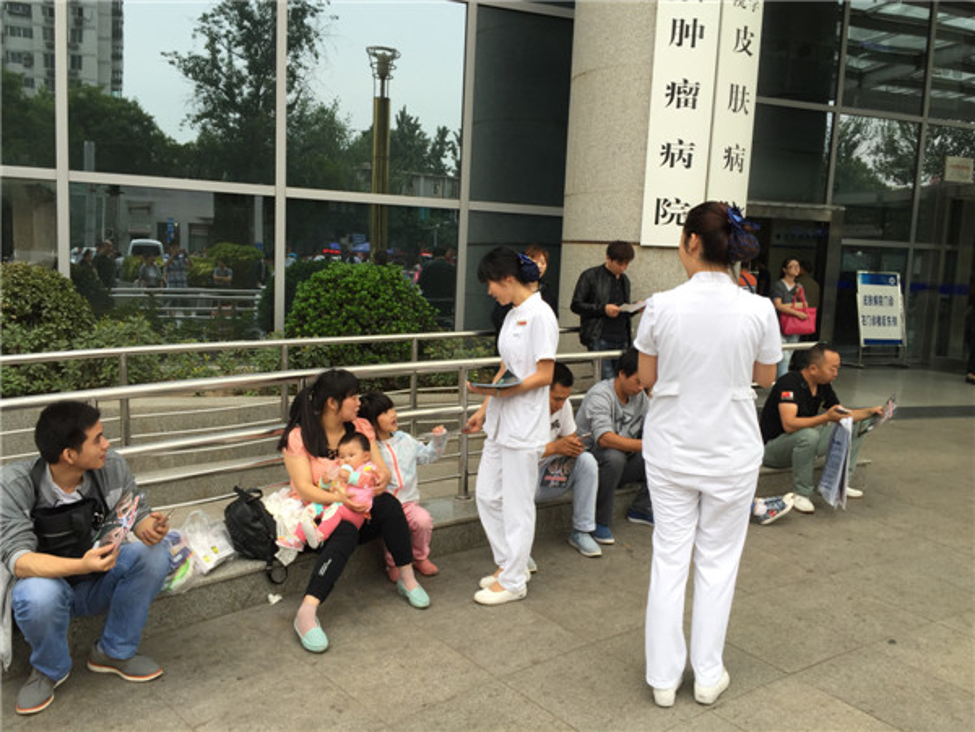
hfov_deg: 61.7
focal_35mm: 29
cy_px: 366
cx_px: 488
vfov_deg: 48.2
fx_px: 817
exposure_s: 1/146
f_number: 2.2
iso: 32
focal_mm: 4.15
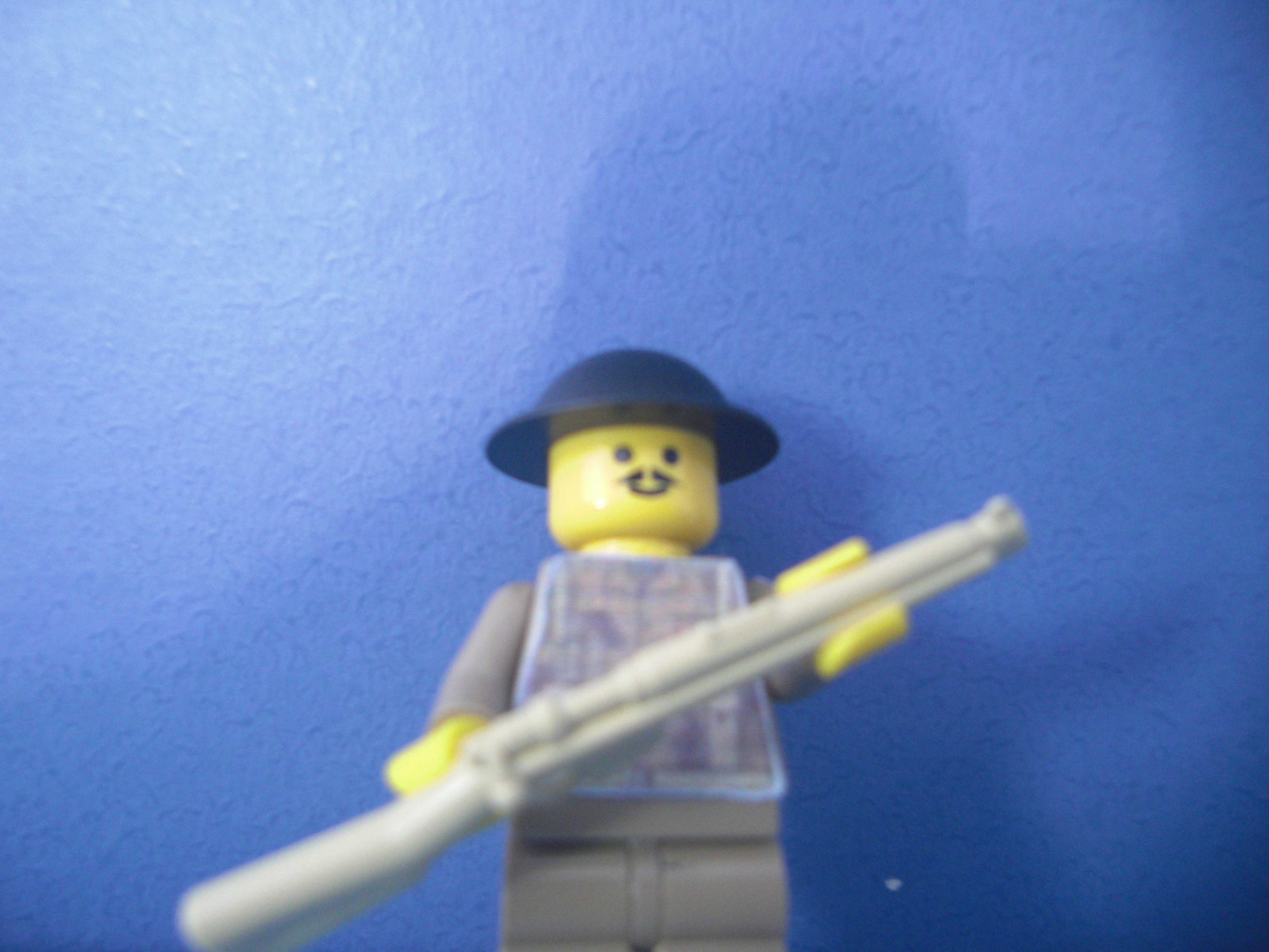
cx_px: 634
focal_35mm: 28
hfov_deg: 63.4
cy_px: 476
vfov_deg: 49.7
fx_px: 1026
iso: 200
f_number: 2.6
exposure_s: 1/5
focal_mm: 4.9
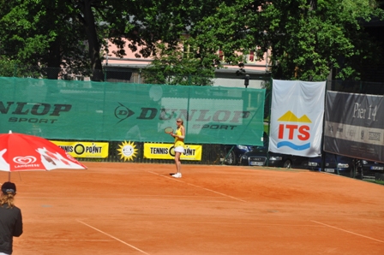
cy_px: 128
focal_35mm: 158
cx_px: 192
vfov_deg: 8.7
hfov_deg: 13.0
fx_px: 1679
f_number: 11
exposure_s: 1/500
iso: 200
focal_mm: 105
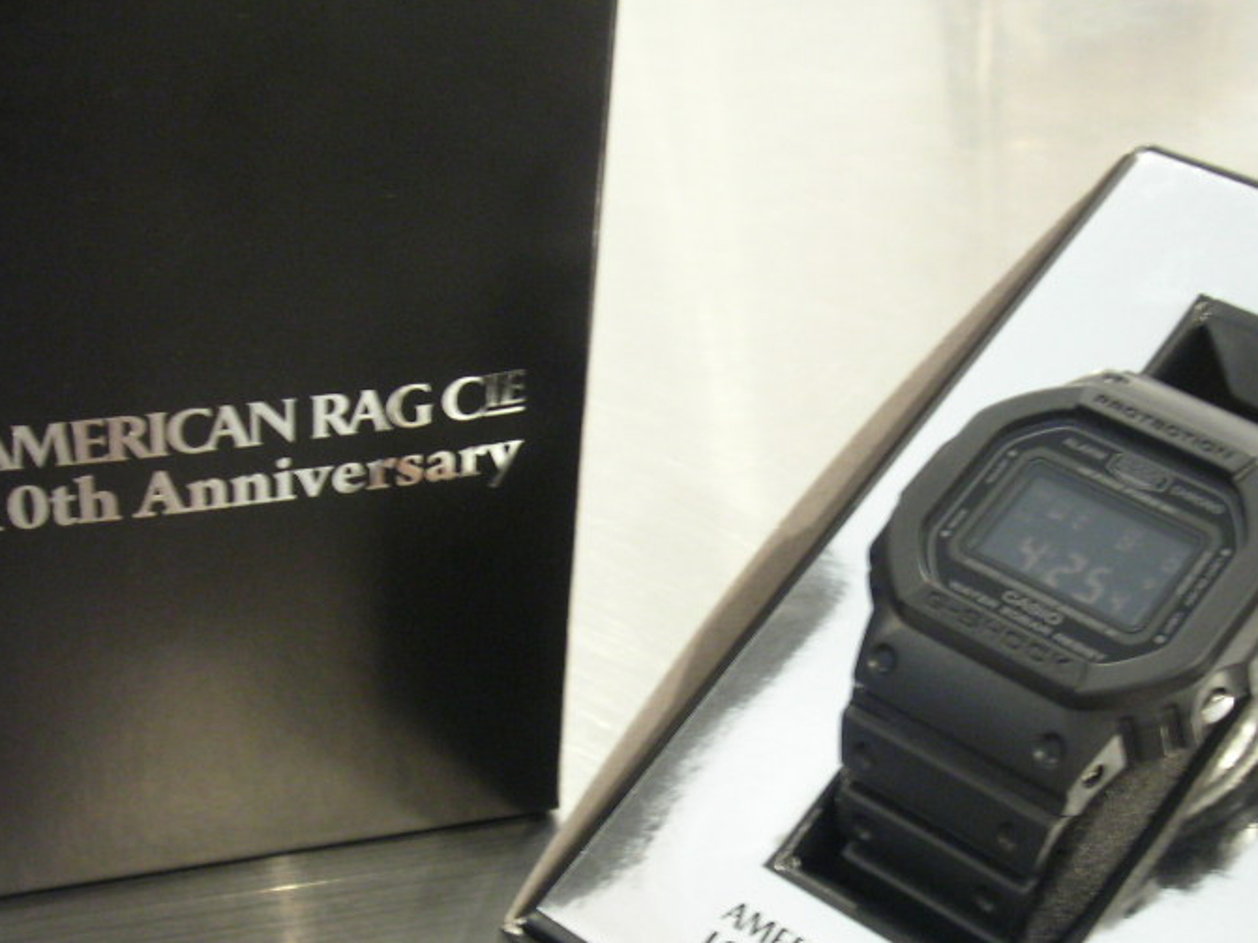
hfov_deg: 33.2
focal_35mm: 58
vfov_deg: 25.1
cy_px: 604
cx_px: 714
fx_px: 2107
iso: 200
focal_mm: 6.3
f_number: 3.2
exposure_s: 1/3
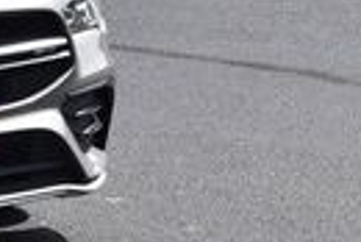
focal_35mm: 354
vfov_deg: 3.9
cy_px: -121
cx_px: -436
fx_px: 3554
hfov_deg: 5.6
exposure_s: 1/250
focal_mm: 48
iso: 100
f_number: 8
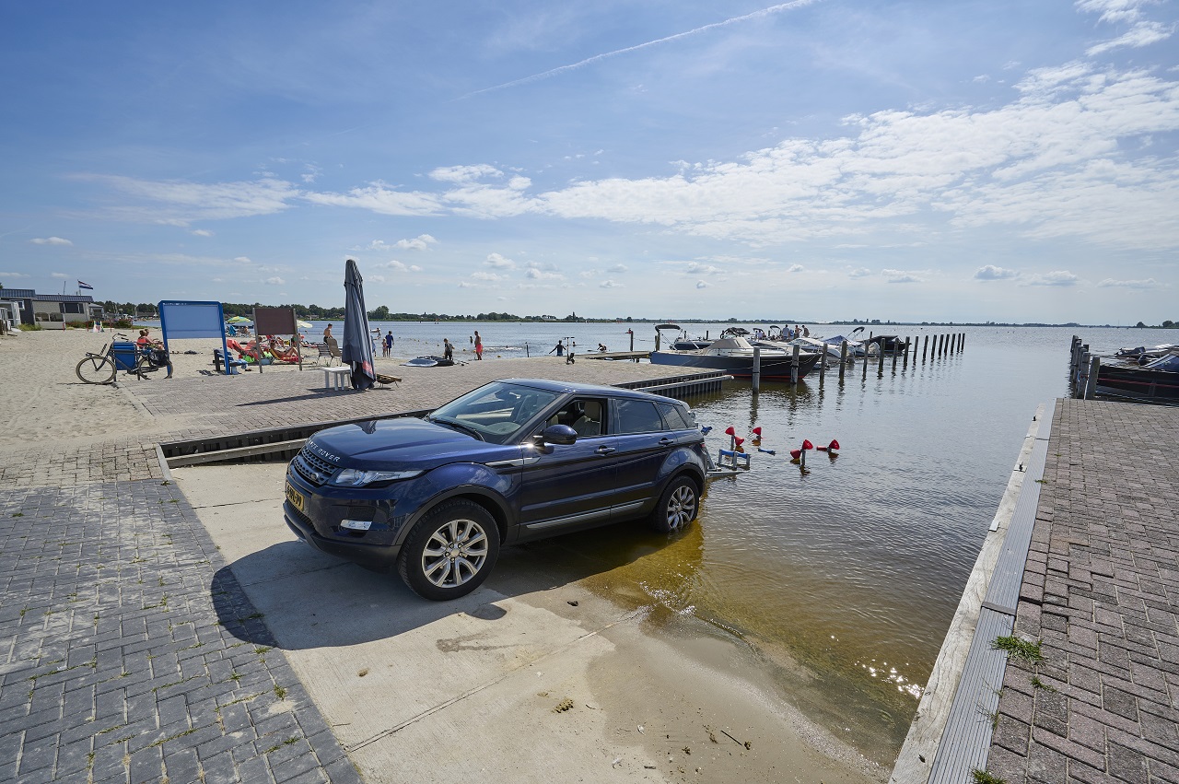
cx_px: 590
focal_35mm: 16
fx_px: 507
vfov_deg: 75.4
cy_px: 392
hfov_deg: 98.6
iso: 100
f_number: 13
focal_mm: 15.5
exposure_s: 1/320
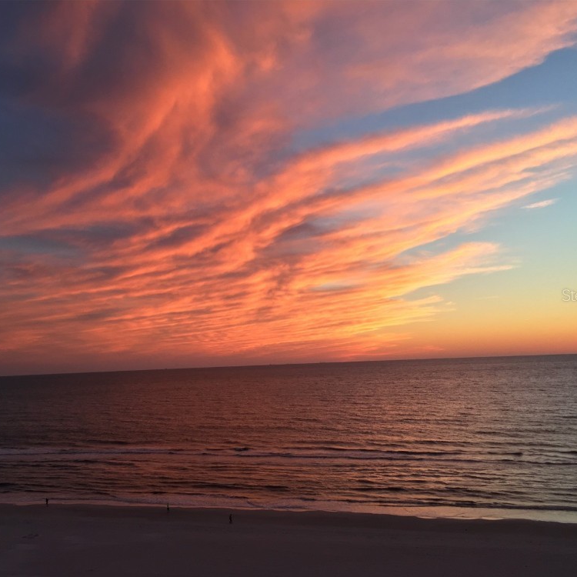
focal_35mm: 35
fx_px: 660
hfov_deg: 47.0
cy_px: 295
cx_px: 241
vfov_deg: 47.2
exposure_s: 1/120
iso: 40
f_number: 2.2
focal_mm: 4.15
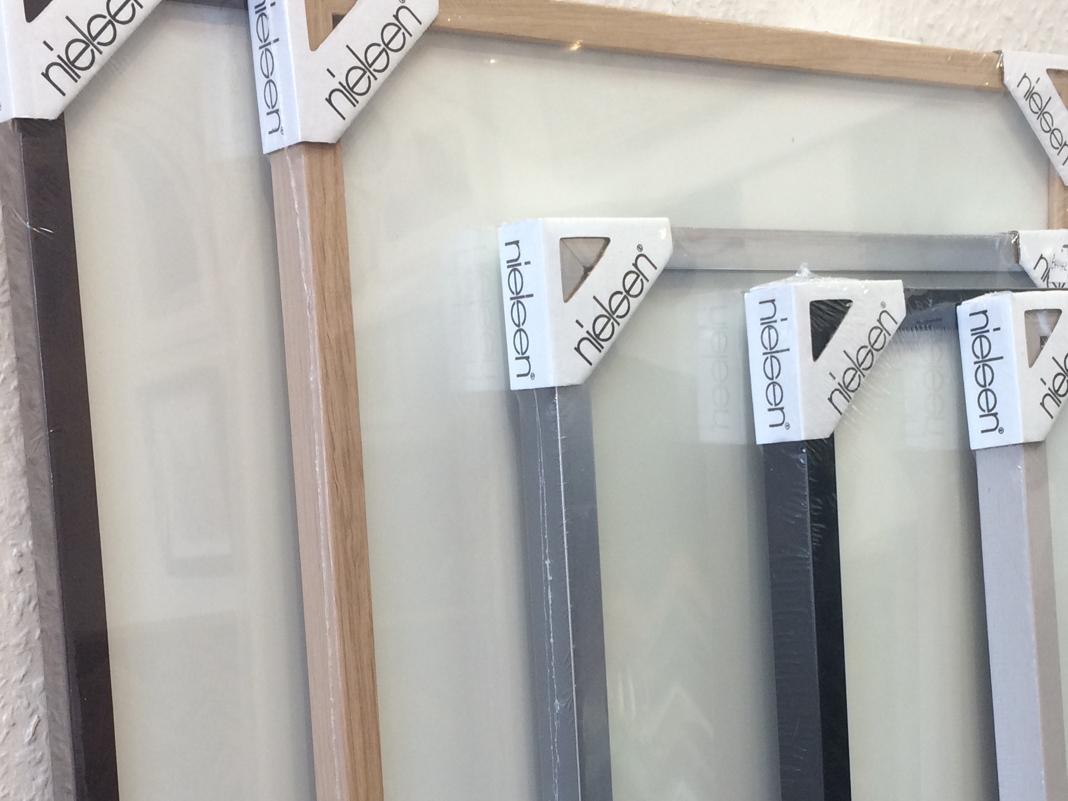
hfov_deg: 36.1
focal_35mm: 53
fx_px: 1635
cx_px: 624
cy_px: 660
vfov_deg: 26.9
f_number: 2.2
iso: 64
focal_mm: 4.15
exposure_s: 1/100
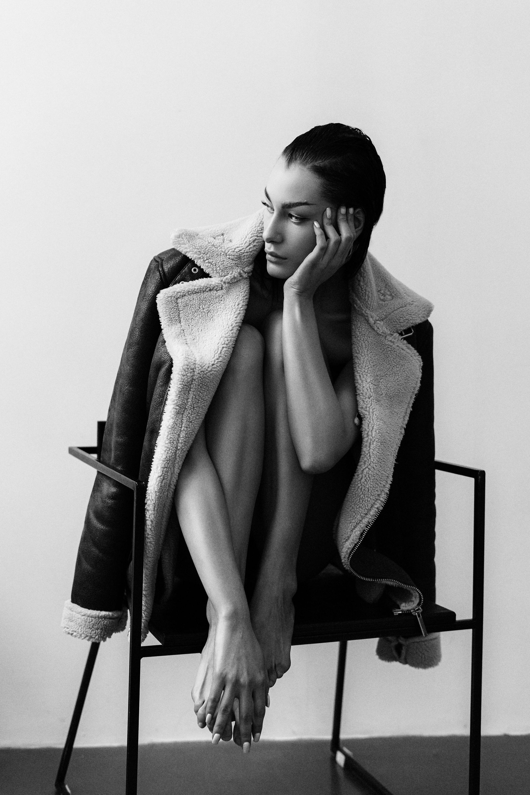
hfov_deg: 27.0
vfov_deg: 39.6
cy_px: 398
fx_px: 1103
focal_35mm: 50
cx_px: 265
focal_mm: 50
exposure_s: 1/200
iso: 250
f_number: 2.8
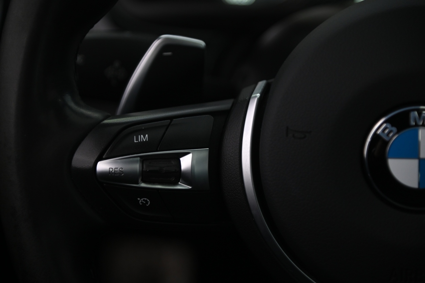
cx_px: 212
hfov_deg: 18.3
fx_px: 1321
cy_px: 142
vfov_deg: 12.2
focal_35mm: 112
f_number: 4
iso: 2000
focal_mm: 112
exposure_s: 1/30
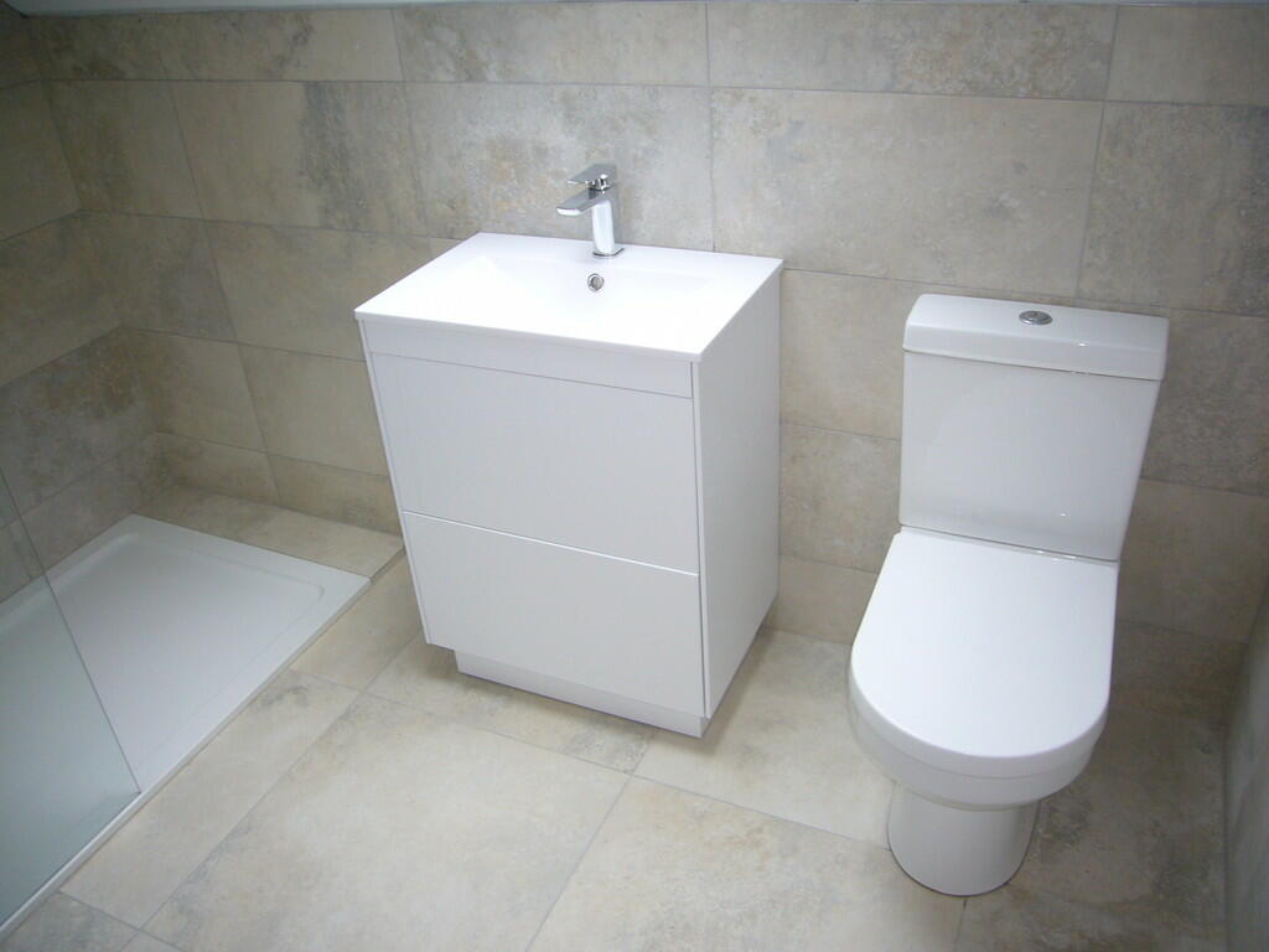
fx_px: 1026
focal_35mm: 28
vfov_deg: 49.7
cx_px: 634
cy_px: 476
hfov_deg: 63.4
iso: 80
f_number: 2.8
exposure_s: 1/40
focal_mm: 4.6
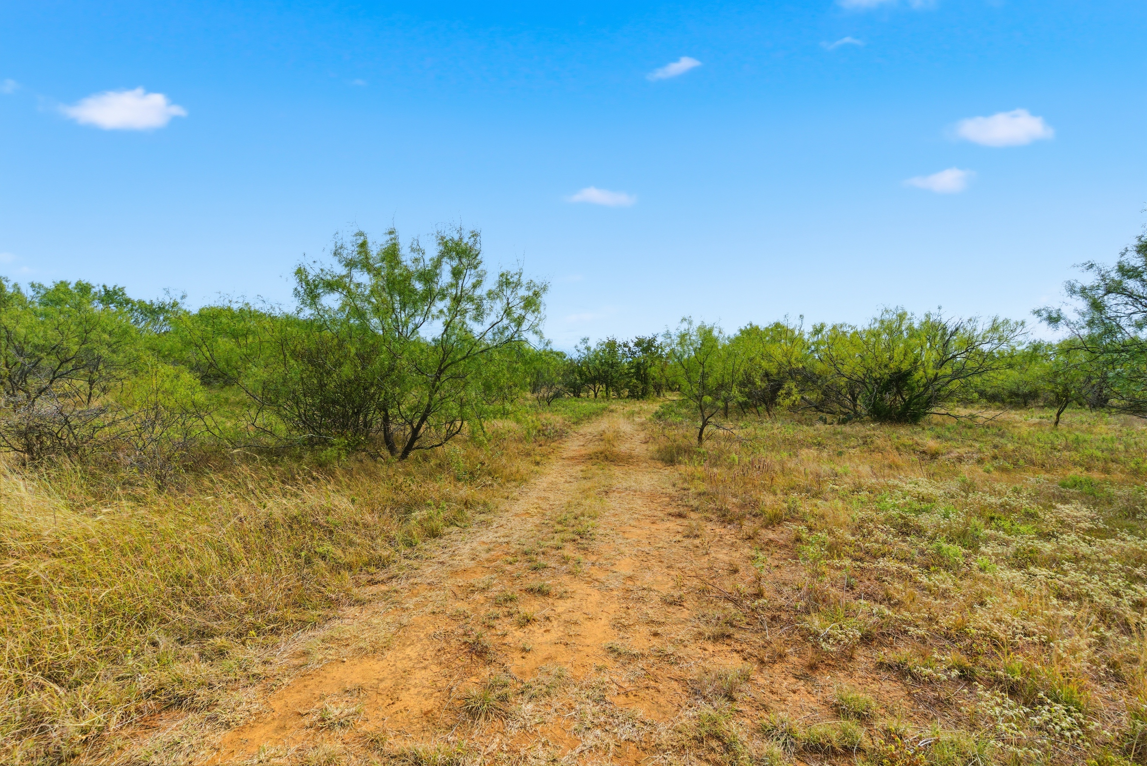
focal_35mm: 16
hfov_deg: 96.7
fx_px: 510
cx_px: 574
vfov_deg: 73.8
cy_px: 383
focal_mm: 16
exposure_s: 1/8000
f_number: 11
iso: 1600
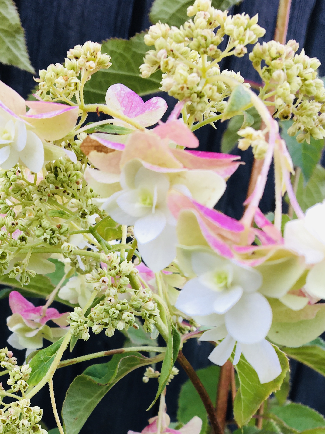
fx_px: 638
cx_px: 102
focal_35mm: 51
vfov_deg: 35.6
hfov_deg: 28.3
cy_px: 376
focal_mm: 4.15
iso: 25
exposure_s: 1/124
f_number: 2.2
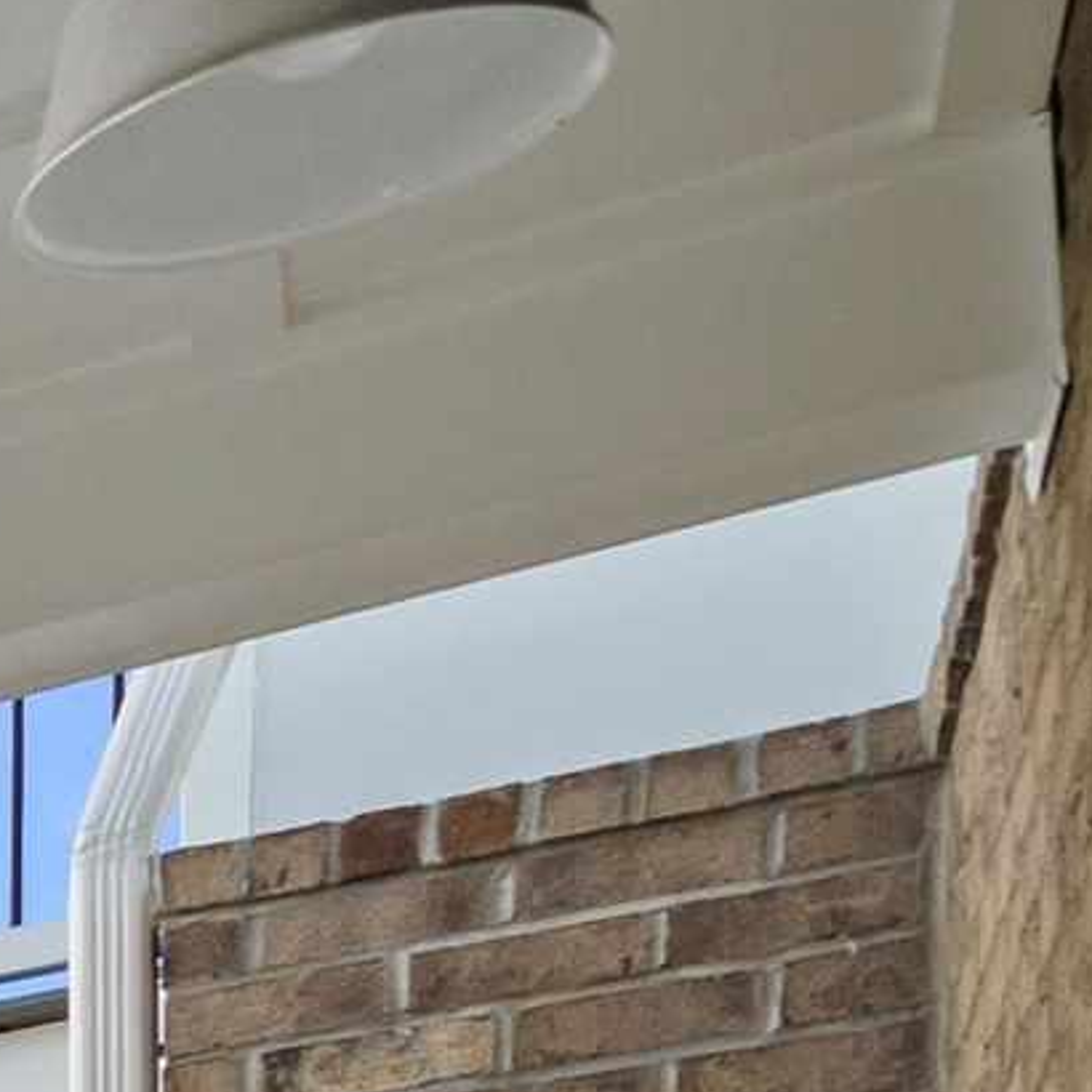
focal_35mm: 102
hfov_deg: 9.0
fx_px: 3640
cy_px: 2328
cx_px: -2940
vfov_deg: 13.8
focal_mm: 16
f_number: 8
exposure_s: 1/250
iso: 320
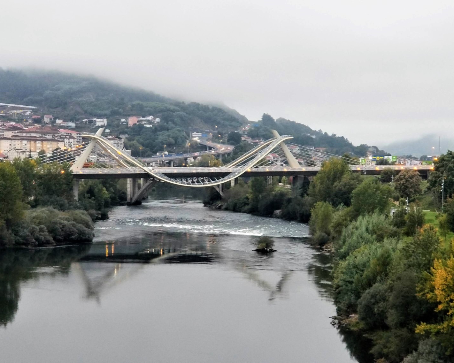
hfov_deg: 26.4
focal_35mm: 72
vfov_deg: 21.3
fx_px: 968
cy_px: 195
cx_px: 208
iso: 160
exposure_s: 1/18
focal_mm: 6
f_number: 2.4
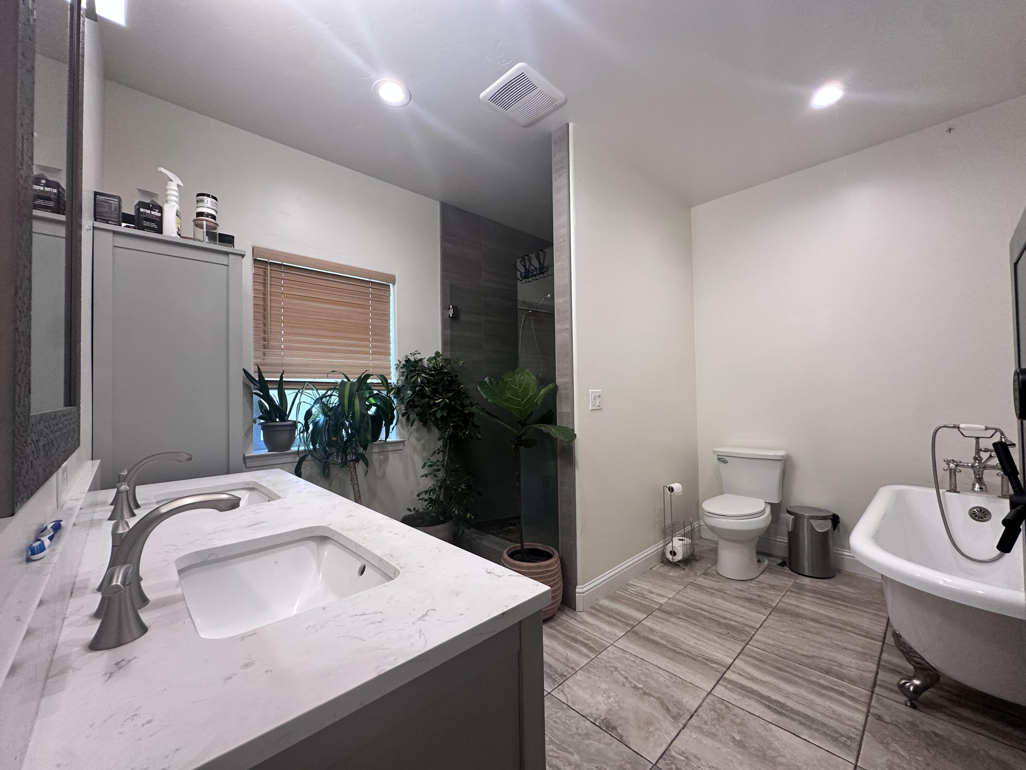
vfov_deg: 85.7
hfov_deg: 102.1
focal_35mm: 14
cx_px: 513
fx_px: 415
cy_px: 385
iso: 200
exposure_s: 1/120
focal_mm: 2.22
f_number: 2.2
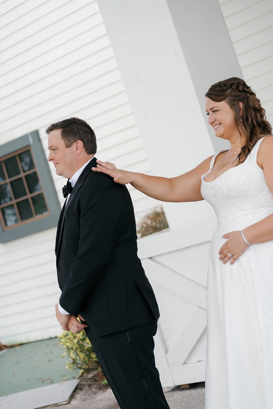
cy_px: 204
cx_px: 136
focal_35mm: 69
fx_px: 785
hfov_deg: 19.7
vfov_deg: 29.2
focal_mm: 69
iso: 320
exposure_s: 1/1000
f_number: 2.8
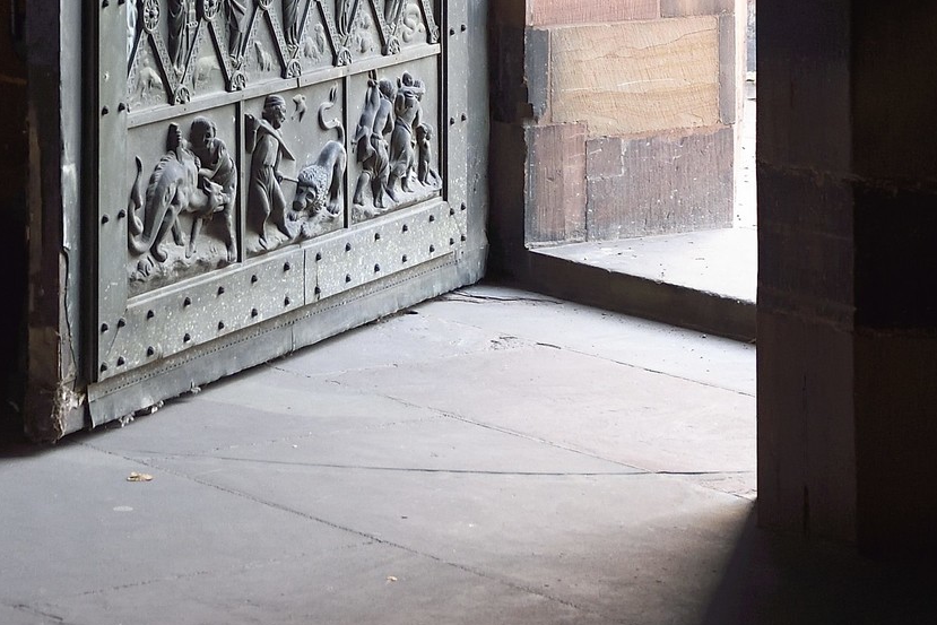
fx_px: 3774
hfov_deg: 14.1
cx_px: 231
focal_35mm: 145
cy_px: -722
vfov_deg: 8.8
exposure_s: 1/80
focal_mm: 50
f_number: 5.6
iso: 1600
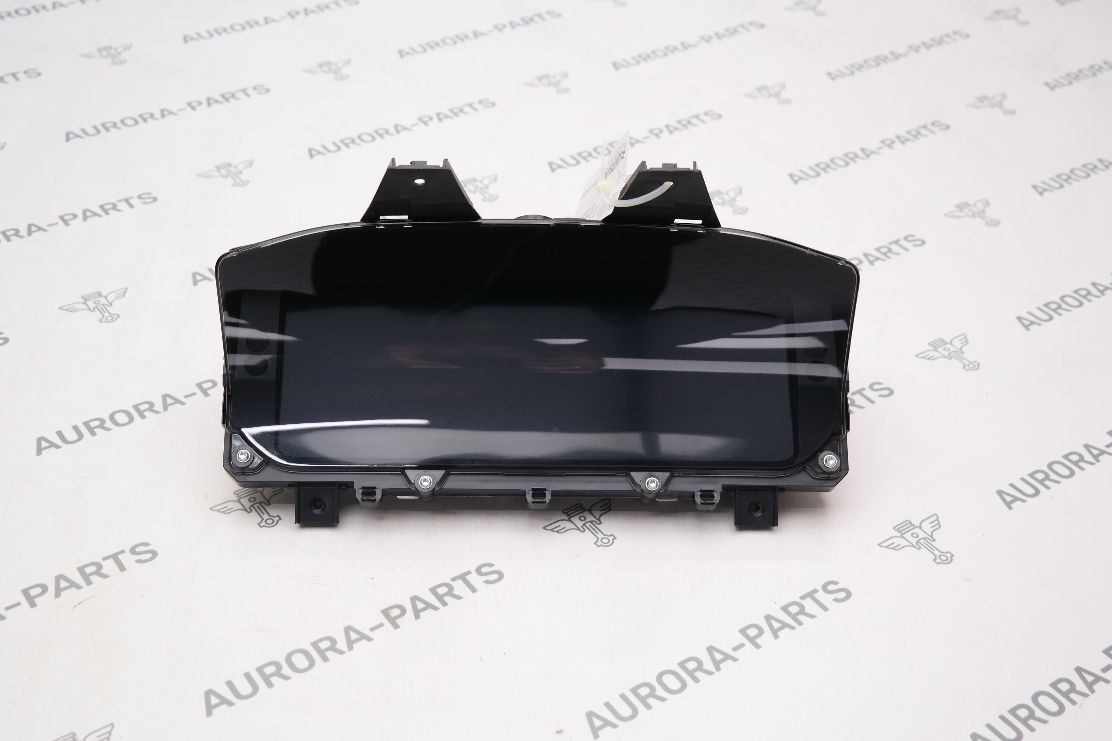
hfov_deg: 42.7
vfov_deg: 29.2
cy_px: 370
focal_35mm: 46
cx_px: 556
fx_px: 1421
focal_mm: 30
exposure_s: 1/100
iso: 200
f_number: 4.5
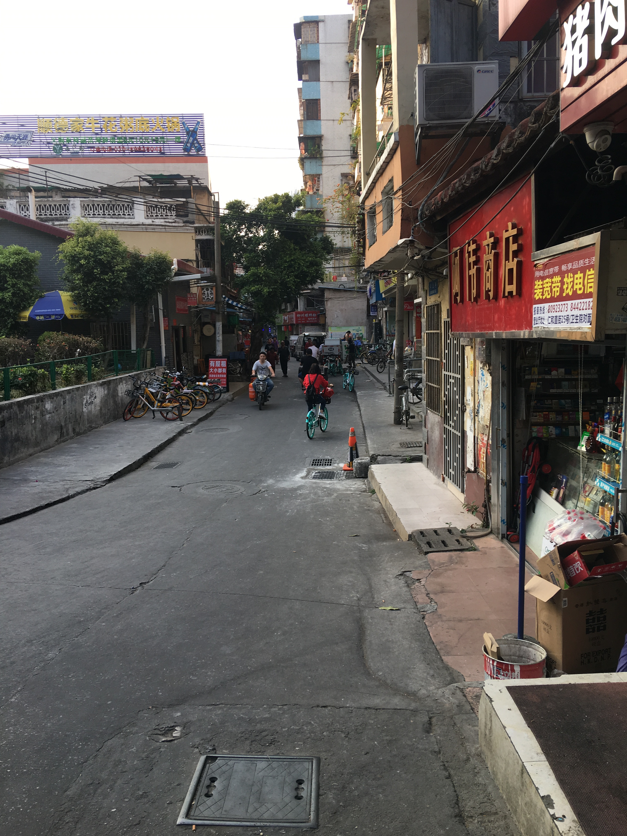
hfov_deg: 48.2
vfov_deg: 61.7
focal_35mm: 29
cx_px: 314
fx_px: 700
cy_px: 418
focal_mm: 4.15
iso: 25
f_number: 2.2
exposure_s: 1/123
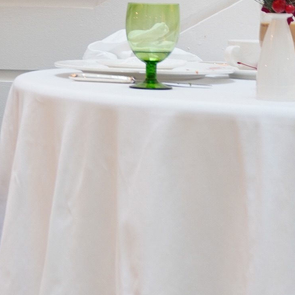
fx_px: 1154
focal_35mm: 120
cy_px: 60
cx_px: -81
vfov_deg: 14.5
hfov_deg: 14.0
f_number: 4.5
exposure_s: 1/20
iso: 320
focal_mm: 23
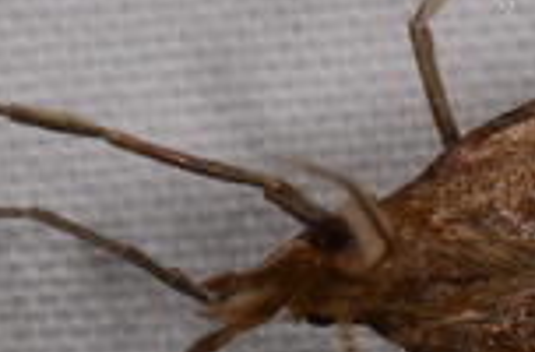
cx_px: 869
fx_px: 9851
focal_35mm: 666
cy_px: 289
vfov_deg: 2.0
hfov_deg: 3.1
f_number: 25
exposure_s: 1/60
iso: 100
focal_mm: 85
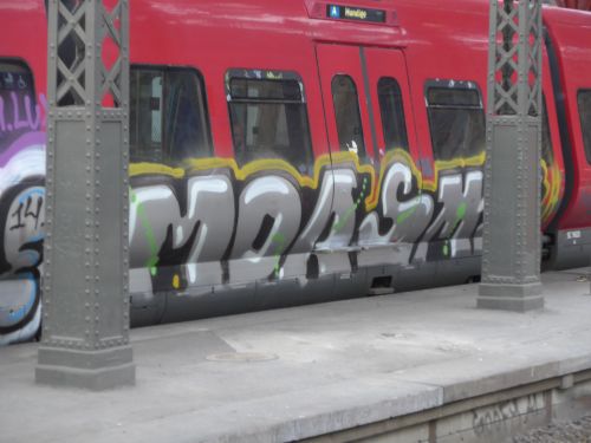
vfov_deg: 13.0
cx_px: 296
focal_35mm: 114
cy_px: 222
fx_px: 1946
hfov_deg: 17.3
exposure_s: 1/15
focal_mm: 24.3
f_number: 5.2
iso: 400
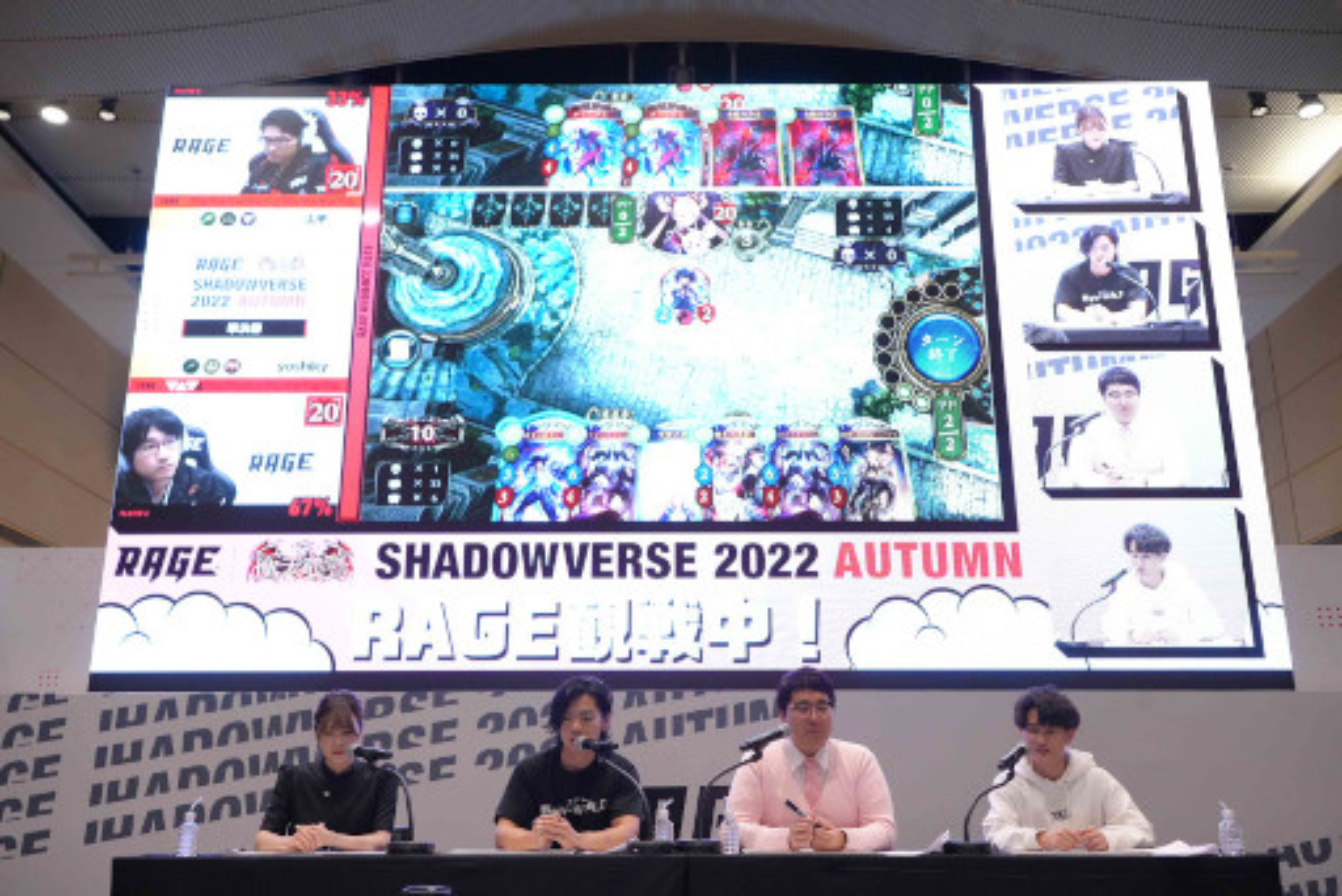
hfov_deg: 60.3
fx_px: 1156
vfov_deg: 42.4
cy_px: 448
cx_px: 671
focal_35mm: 31
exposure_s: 1/200
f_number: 5.6
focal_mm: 31
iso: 5000
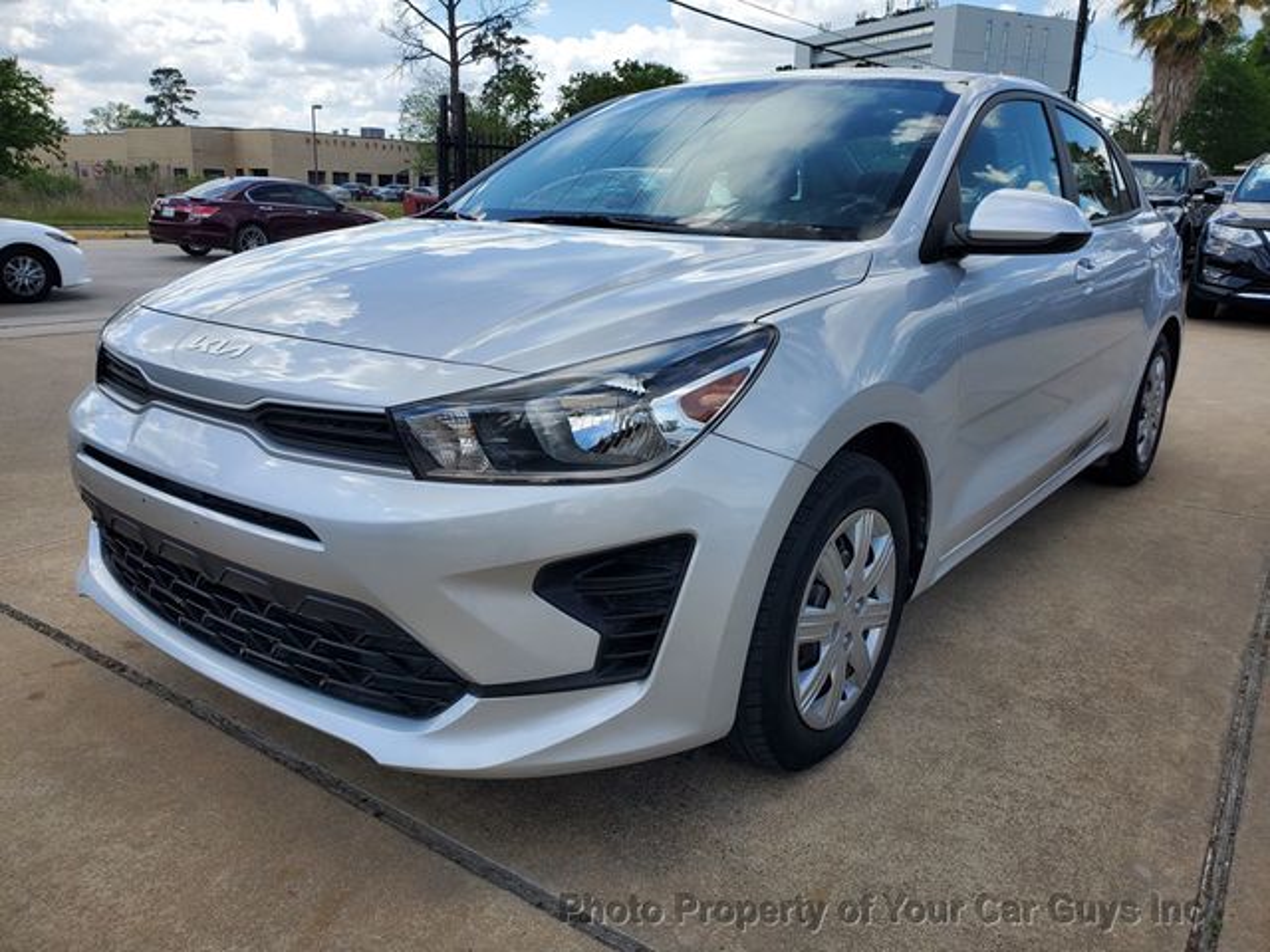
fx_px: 954
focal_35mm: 26
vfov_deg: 53.1
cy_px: 476
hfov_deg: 67.3
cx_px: 635
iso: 50
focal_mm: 4.3
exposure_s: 1/1199
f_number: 2.4
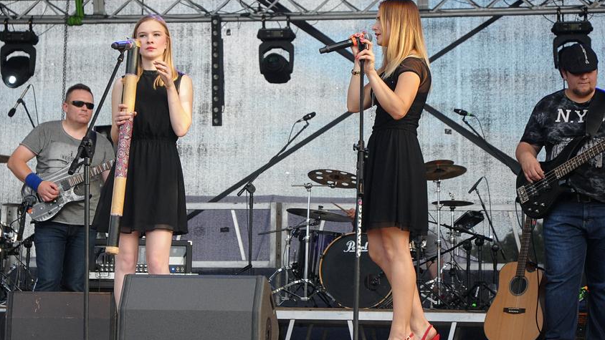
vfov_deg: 12.4
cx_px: 302
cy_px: 154
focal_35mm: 98
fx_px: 1572
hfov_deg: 21.8
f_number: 5.6
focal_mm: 62
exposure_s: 1/500
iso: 1250
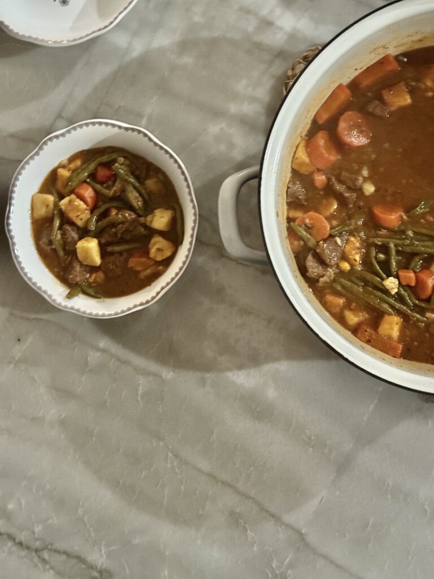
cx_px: 217
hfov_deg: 30.3
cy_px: 290
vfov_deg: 39.7
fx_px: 802
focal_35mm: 48
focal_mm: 6.76
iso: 640
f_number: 1.78
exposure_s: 1/20
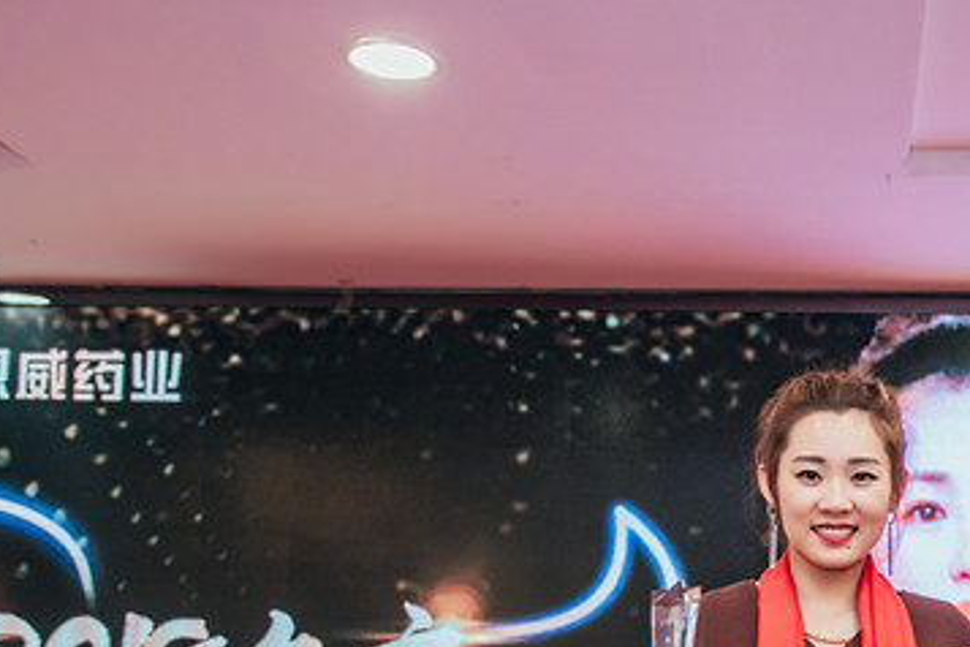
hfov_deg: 30.5
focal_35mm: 65
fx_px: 1751
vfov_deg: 20.2
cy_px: 659
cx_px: 720
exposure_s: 1/125
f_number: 4
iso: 1000
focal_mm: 29
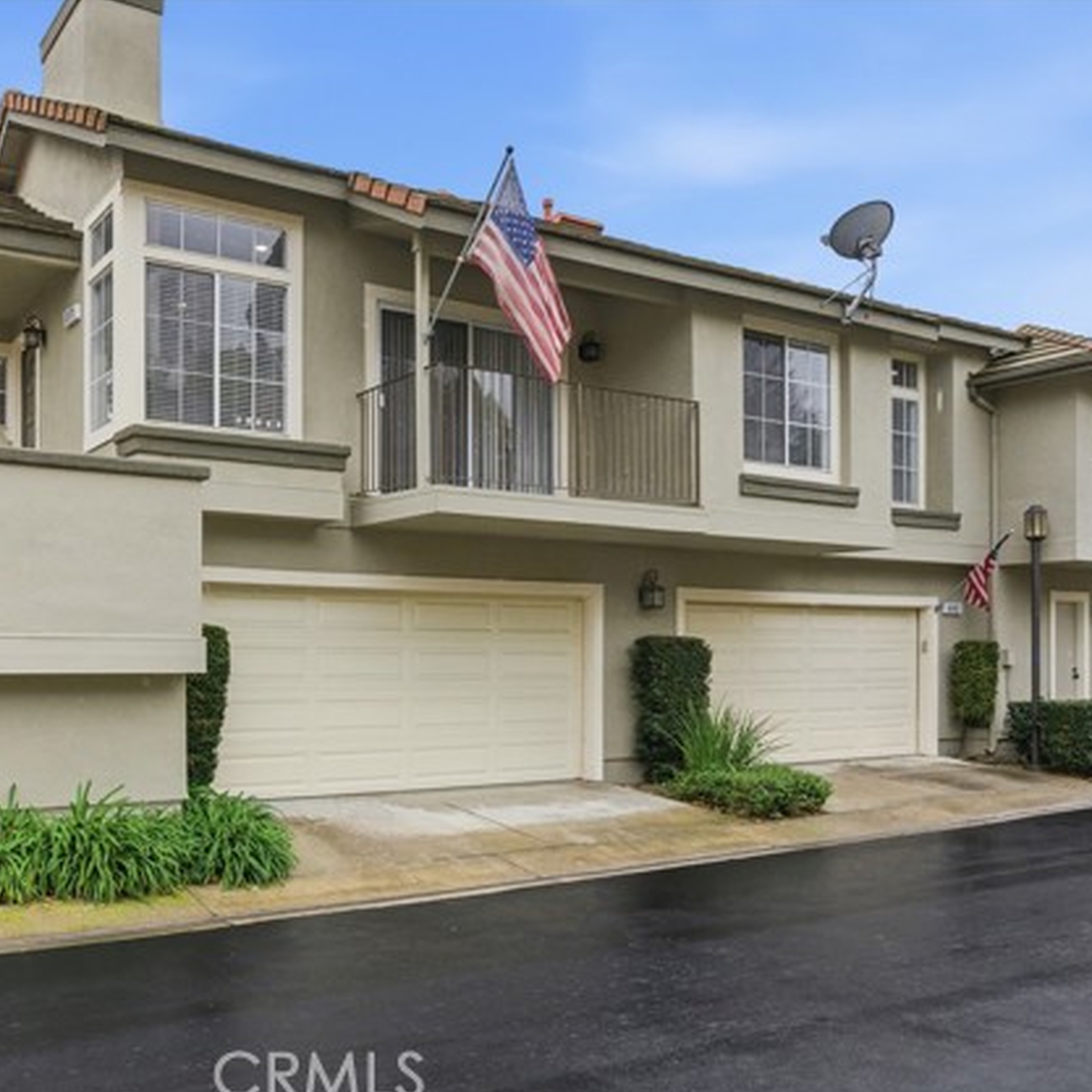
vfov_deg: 54.0
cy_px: 554
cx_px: 314
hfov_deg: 52.4
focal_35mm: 30
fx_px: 1071
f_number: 9
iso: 1600
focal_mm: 23
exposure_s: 1/8000
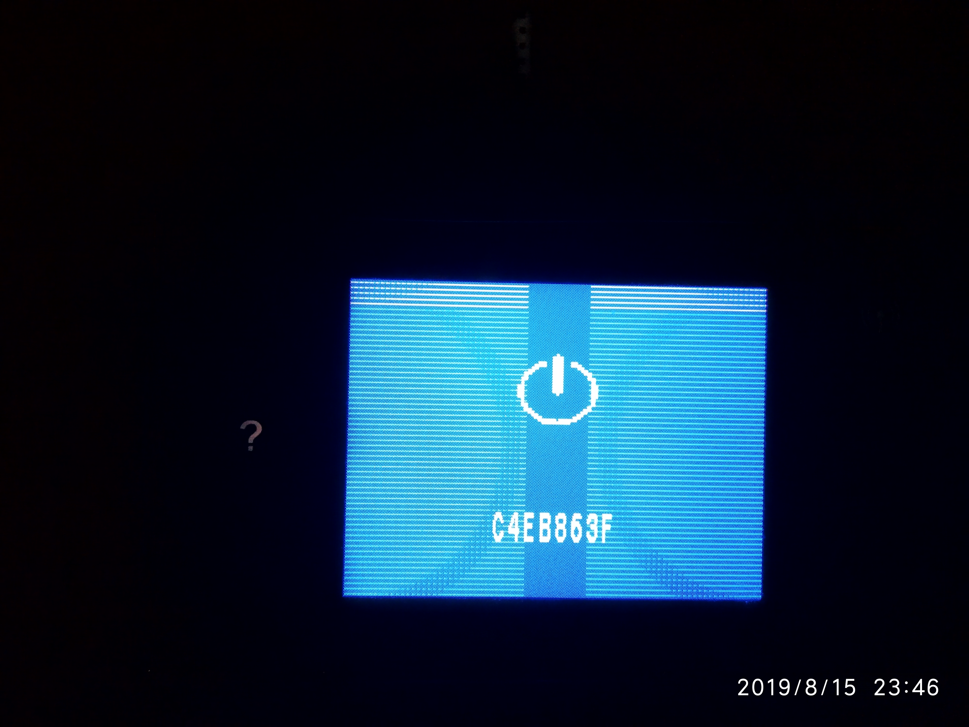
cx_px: 484
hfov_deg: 67.3
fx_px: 728
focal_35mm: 26
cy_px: 364
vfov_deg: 53.1
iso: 400
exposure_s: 1/25
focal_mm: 3.82
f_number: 2.2
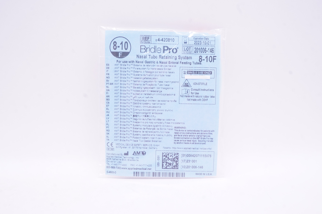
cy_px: 107
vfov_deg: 38.3
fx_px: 308
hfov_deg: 55.2
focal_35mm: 34
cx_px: 161
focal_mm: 23
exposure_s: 1/20
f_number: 13
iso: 800
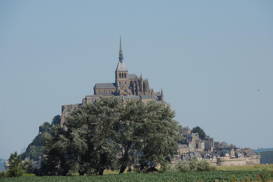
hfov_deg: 6.1
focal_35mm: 339
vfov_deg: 4.1
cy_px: 91
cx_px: 137
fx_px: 2570
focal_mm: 57.9
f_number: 4.8
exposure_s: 1/800
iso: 100
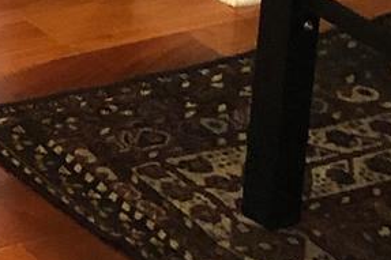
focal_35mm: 208
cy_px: -594
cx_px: -606
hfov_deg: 8.8
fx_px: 2258
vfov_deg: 6.0
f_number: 1.8
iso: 100
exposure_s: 1/12
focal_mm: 4
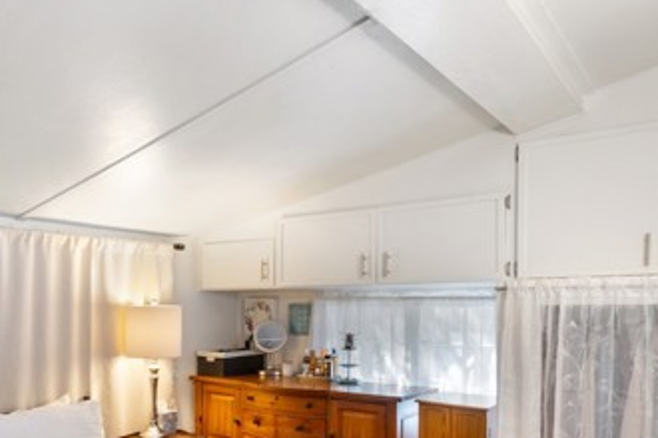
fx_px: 567
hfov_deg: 60.1
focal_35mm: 31
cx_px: 289
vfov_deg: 41.3
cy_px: 320
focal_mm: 16
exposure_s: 30
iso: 40
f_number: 22
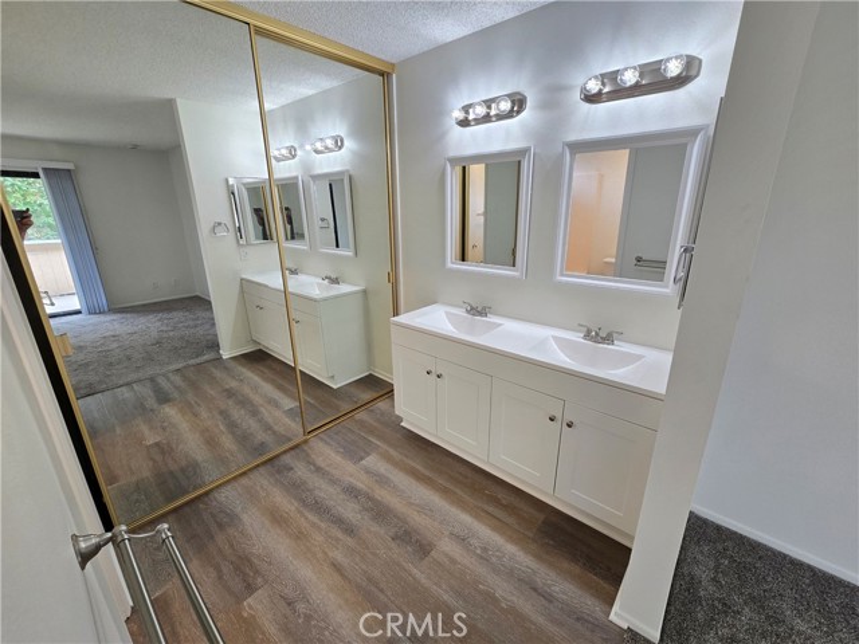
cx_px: 430
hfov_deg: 106.2
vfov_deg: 89.9
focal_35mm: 13
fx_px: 323
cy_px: 322
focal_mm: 2.2
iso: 125
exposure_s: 1/60
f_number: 2.2
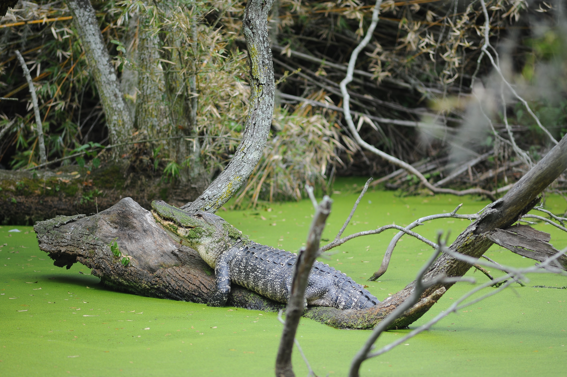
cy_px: 188
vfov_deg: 4.6
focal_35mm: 300
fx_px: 4722
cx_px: 284
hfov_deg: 6.9
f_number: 4
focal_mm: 300
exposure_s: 1/500
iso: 200
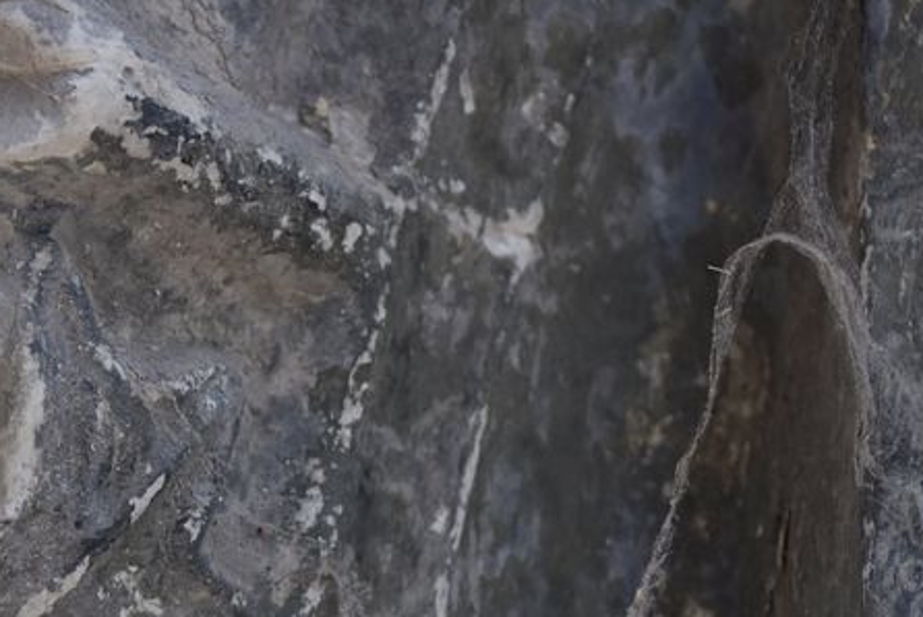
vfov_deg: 5.6
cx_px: 186
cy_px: 487
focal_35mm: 247
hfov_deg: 8.3
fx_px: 6337
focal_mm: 70
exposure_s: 1/250
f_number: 4.2
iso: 720
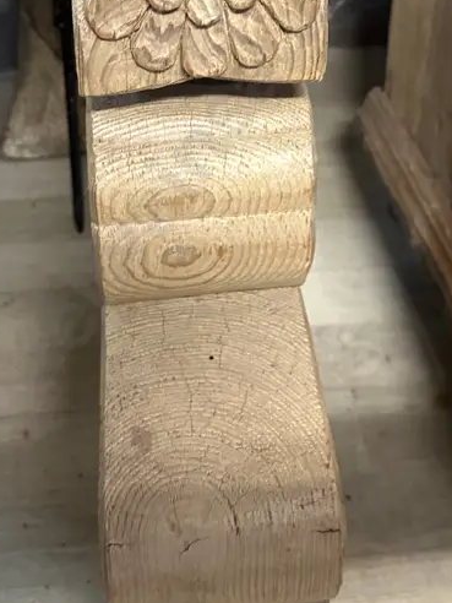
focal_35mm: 50
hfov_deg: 29.1
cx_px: 218
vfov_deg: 37.0
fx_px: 871
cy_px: 129
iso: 500
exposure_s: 1/50
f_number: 1.78
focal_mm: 6.86
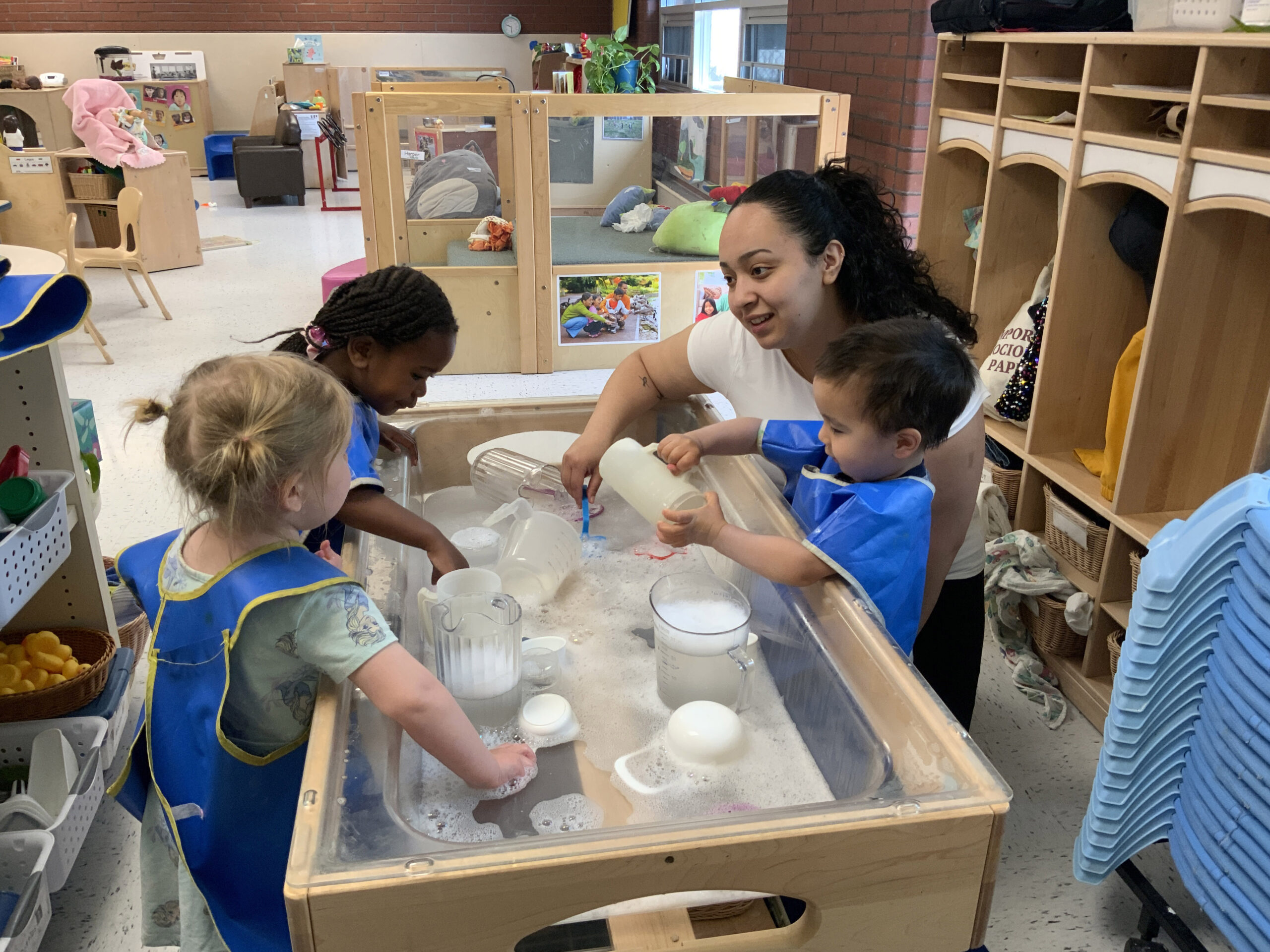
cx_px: 635
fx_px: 1064
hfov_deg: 61.7
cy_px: 476
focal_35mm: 29
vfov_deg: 48.2
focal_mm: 3
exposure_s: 1/60
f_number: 1.8
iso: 64
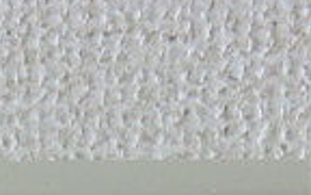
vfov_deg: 9.8
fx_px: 958
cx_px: -9
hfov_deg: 17.9
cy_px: 511
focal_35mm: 113
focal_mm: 4.3
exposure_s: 1/60
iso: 160
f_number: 3.2
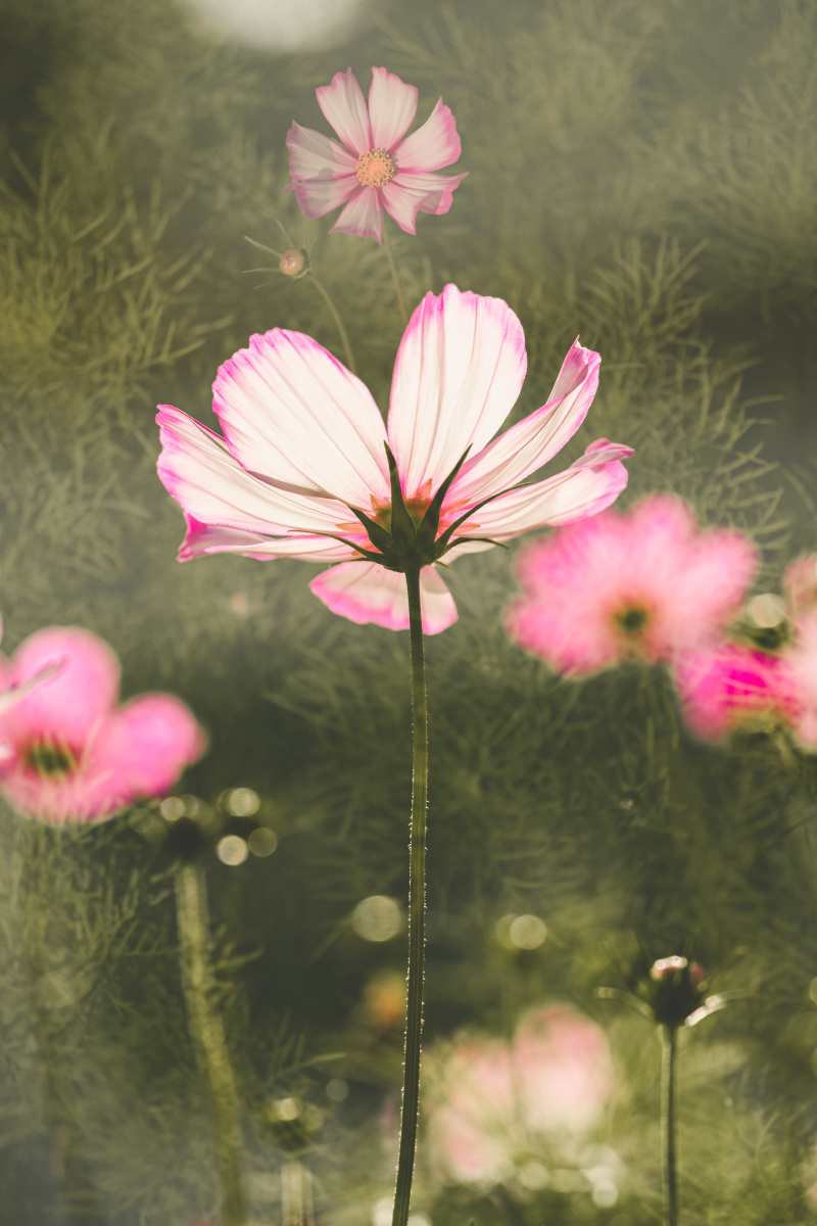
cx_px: 408
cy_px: 613
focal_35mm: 200
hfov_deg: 6.9
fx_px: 6808
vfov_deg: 10.3
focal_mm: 200
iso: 64
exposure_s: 1/200
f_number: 6.3
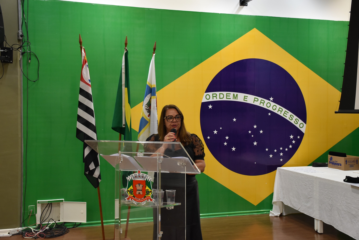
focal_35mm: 40
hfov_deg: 47.9
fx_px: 404
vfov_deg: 33.1
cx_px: 180
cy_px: 120
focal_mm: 27
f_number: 4
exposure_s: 1/60
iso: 1100
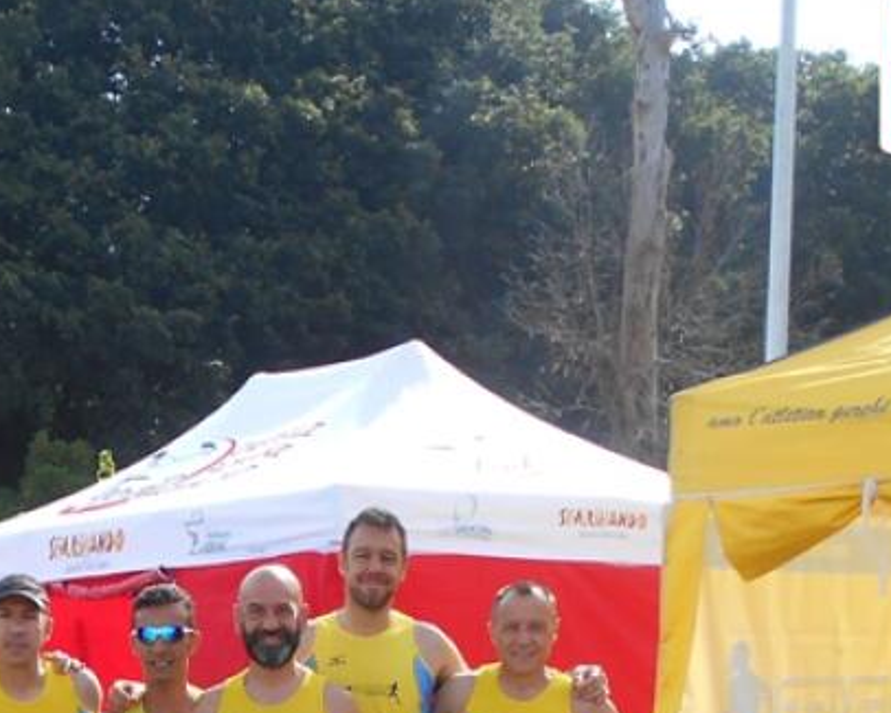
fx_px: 1978
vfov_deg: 19.3
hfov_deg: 24.9
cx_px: 158
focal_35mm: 75
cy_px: 856
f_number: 3.2
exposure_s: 1/500
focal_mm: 4.6
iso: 80
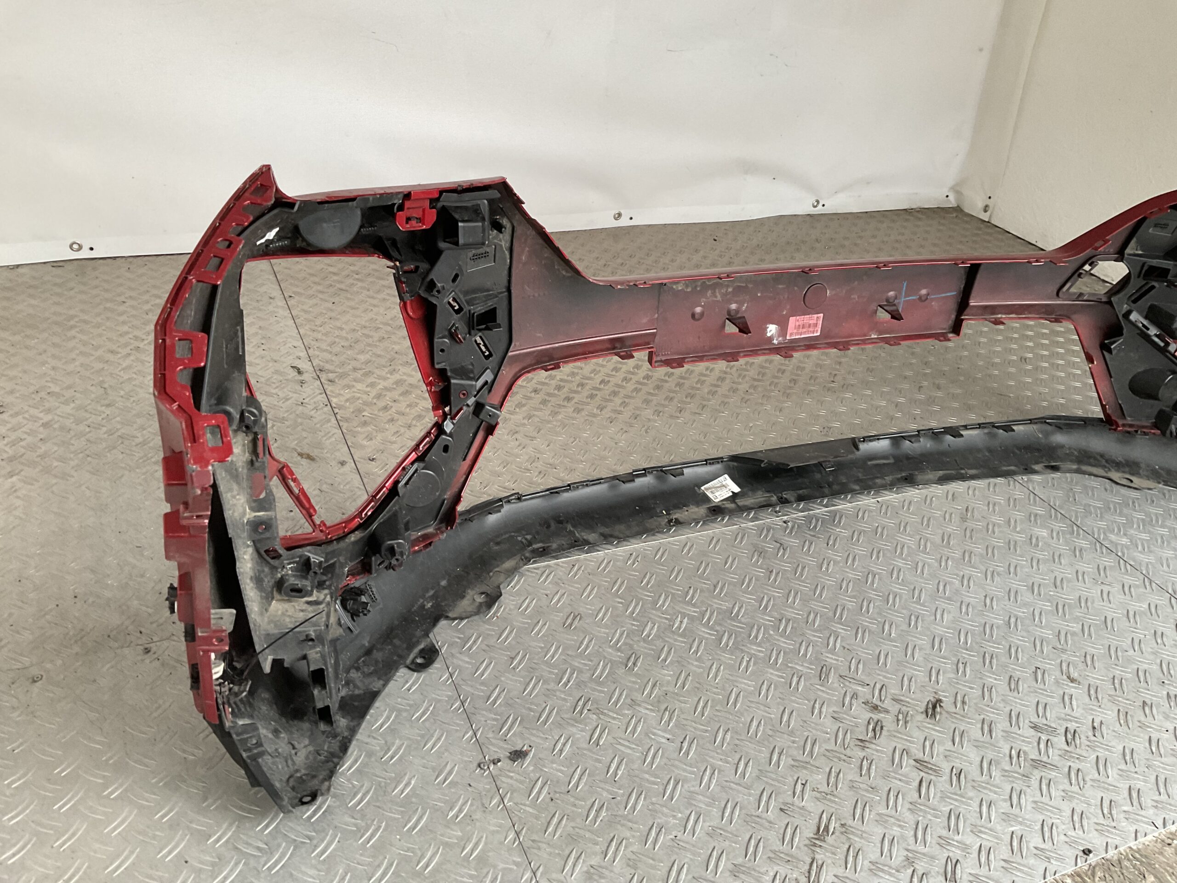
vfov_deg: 48.2
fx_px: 986
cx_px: 588
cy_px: 442
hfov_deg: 61.7
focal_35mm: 29
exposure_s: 1/60
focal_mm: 3
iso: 64
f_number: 1.8
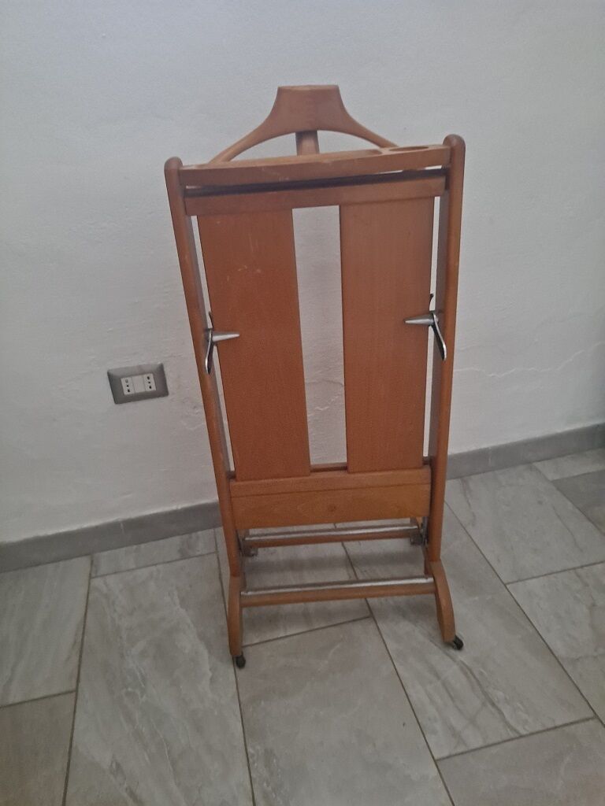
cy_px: 403
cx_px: 302
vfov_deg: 69.4
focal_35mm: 25
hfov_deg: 54.9
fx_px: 583
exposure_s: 1/20
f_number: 2
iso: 1000
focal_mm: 4.6
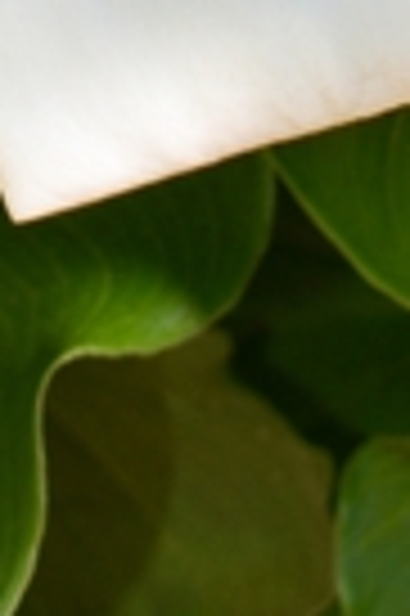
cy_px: -1421
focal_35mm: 303
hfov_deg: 4.5
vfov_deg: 6.1
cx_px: 286
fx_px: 5184
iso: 100
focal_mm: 27
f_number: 5.6
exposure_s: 1/125
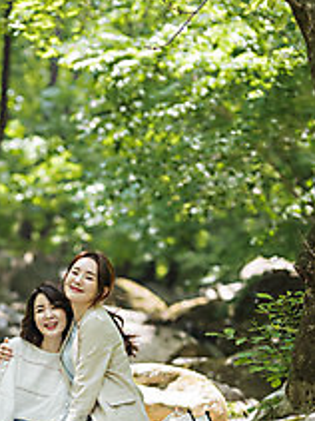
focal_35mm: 155
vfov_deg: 12.7
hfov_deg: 9.5
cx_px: 51
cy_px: 353
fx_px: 1883
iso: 320
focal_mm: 85
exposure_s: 1/640
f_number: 2
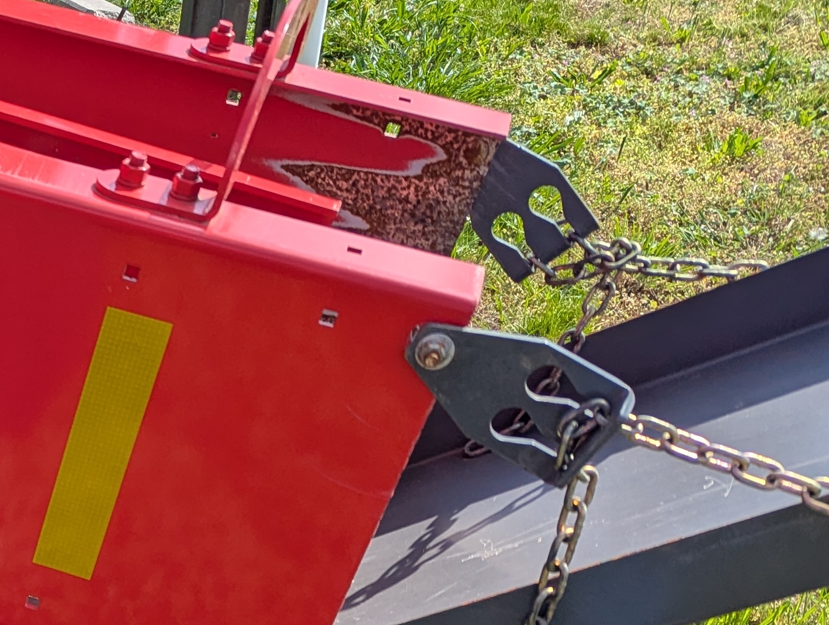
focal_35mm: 69
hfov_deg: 23.8
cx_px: -321
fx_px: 1655
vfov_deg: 19.4
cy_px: 856
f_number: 1.85
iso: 43
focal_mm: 6.81
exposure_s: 1/1287
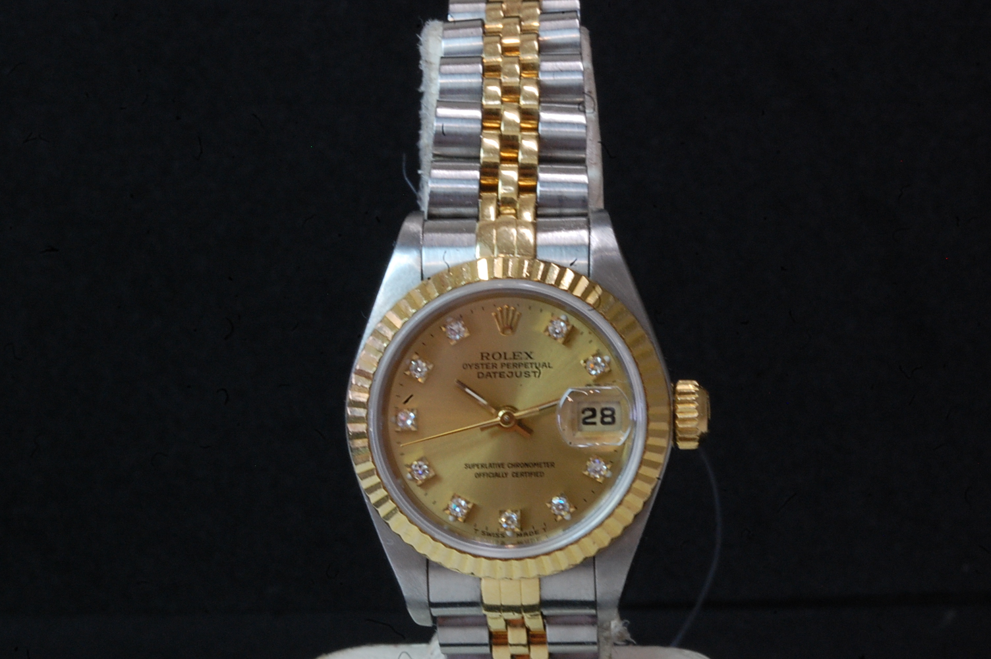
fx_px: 3713
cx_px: 496
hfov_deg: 15.2
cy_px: 330
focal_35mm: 135
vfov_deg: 10.1
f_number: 36
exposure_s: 1/4
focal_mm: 90
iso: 800
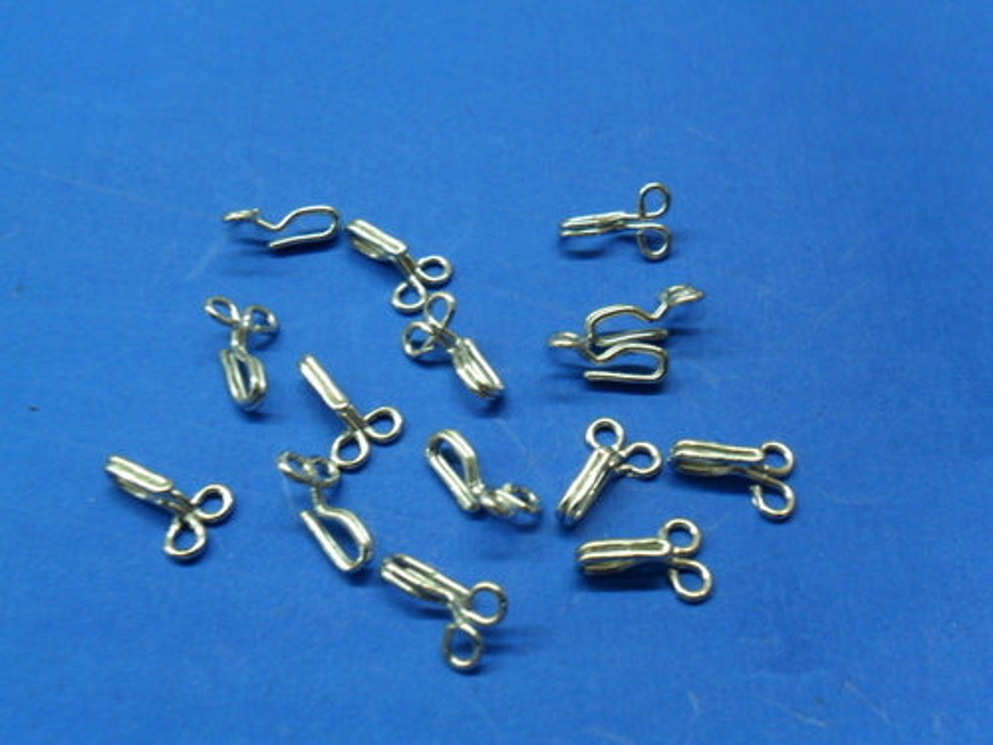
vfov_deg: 38.7
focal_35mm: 37
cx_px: 496
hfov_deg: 50.1
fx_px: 1061
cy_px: 372
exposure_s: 1/4
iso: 200
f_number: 4
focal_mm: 6.6
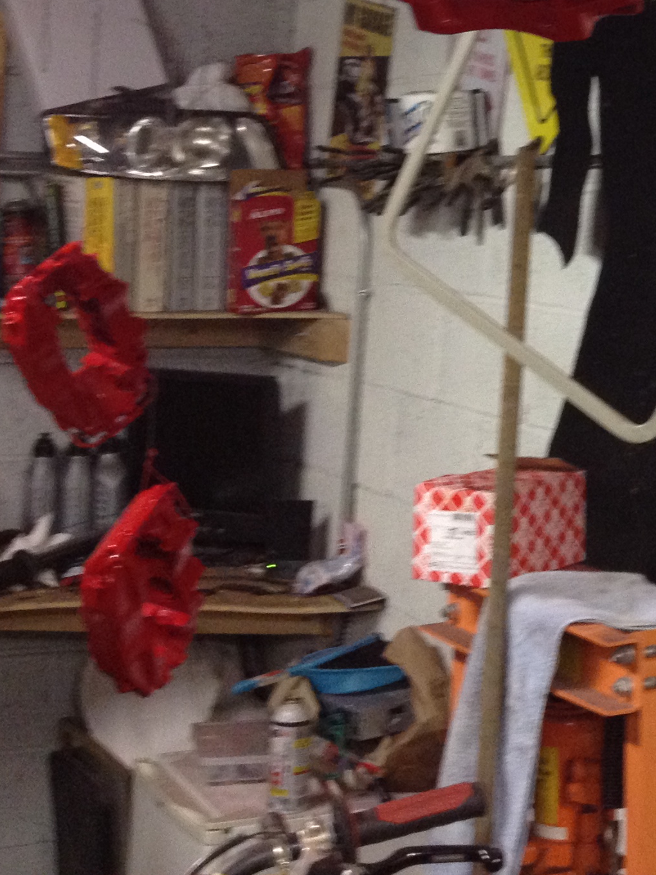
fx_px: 2122
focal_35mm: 84
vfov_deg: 22.7
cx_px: 881
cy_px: 91
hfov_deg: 16.5
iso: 250
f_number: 2.4
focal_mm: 4.28
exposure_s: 1/20
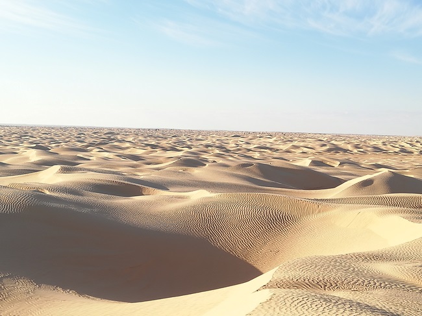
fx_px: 646
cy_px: 158
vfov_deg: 27.5
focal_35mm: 53
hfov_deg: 36.2
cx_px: 211
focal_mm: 3.81
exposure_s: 1/683
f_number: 2.2
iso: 50
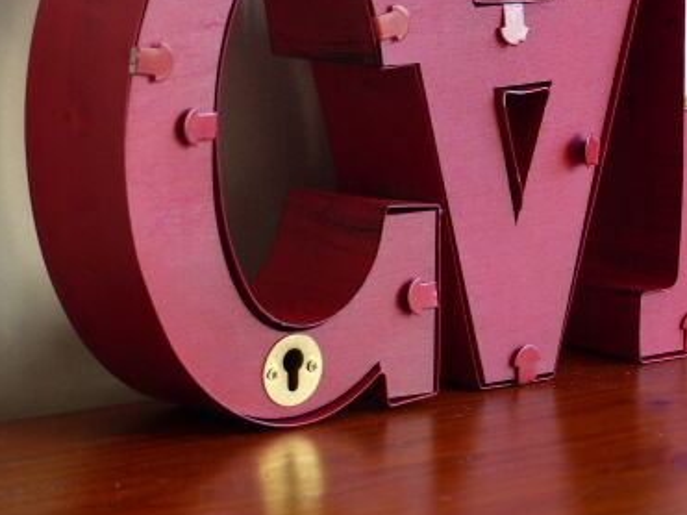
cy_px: 107
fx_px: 3968
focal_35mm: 200
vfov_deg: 7.4
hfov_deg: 9.9
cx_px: 585
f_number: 2.8
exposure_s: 1/60
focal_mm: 20.9
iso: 160
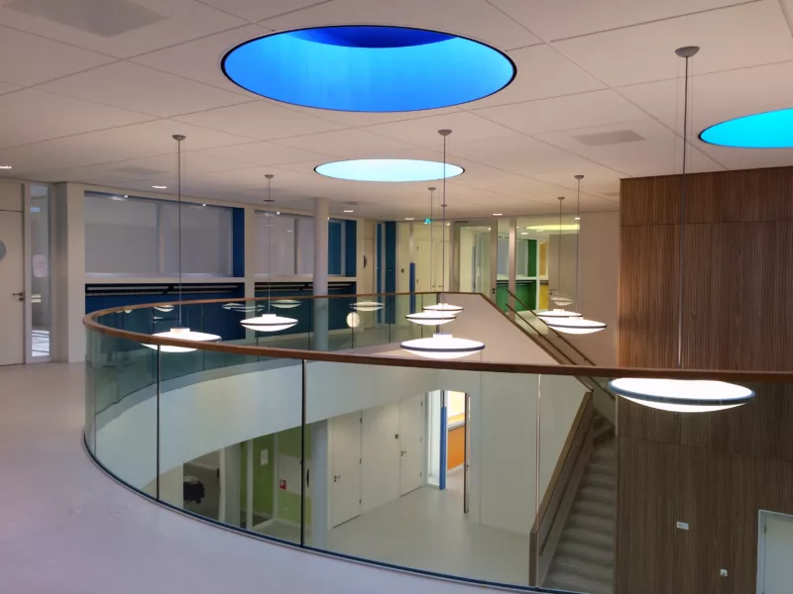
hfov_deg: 61.7
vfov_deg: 48.2
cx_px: 396
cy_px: 297
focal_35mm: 29
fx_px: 664
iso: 32
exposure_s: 1/60
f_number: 2.2
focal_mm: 4.15
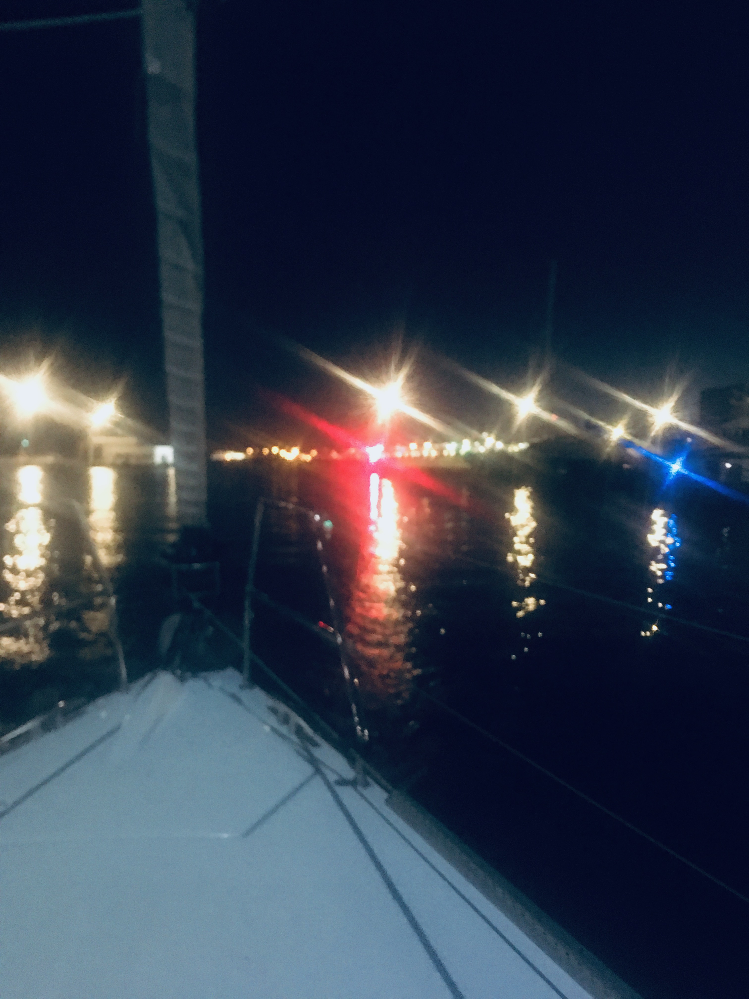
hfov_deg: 48.2
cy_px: 500
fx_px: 837
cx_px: 374
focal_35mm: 29
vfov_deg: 61.7
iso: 200
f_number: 2.2
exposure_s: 1/4
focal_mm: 4.15
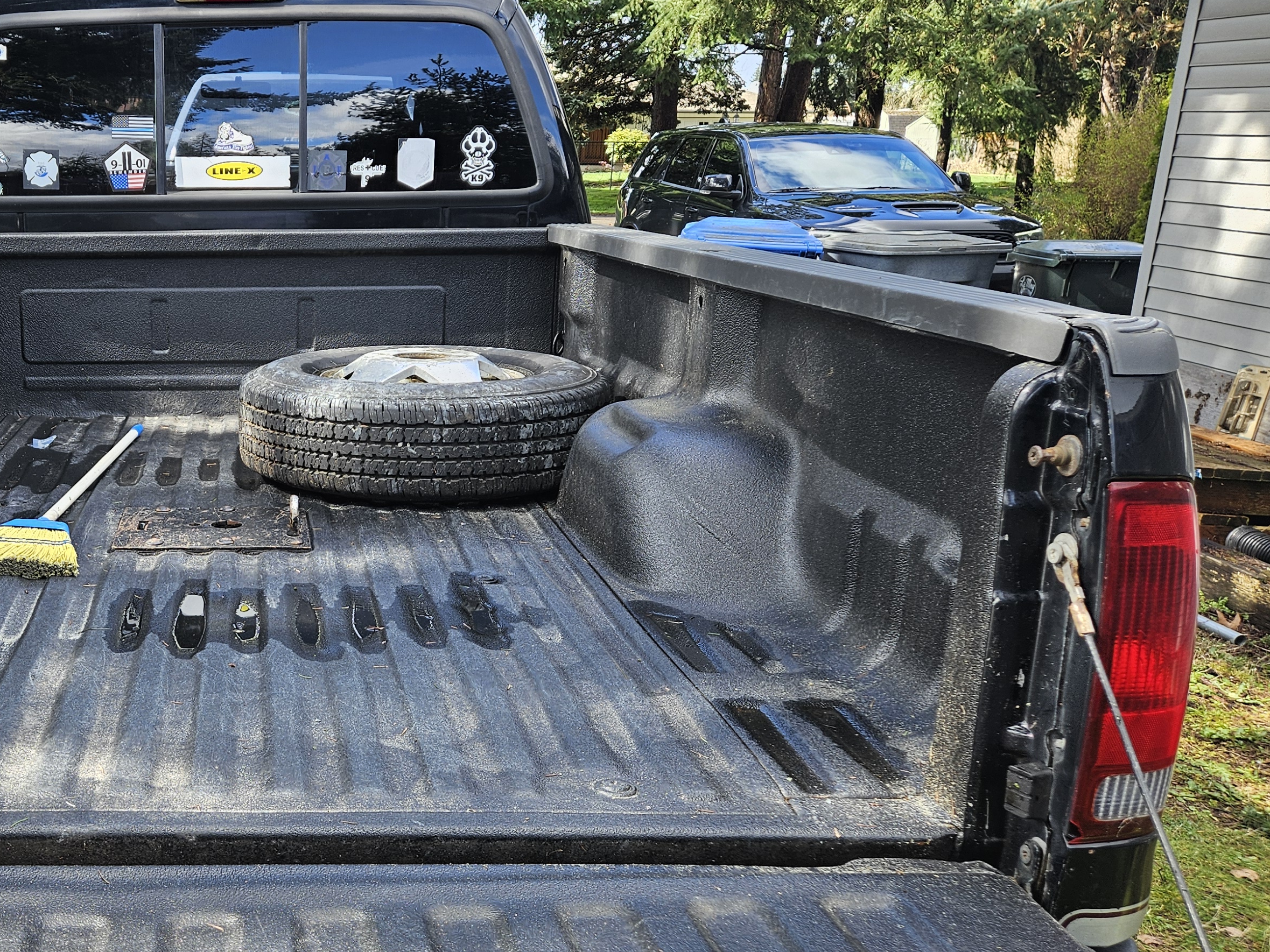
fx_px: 1431
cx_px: 243
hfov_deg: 45.3
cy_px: 535
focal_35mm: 39
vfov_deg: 36.8
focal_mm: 5.4
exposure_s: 1/202
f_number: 1.8
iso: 25
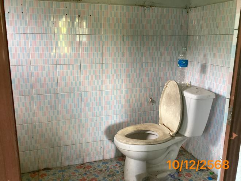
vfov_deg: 45.4
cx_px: 120
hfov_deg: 58.4
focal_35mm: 31
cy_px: 90
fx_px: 216
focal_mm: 3.3
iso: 320
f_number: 2.4
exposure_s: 1/50
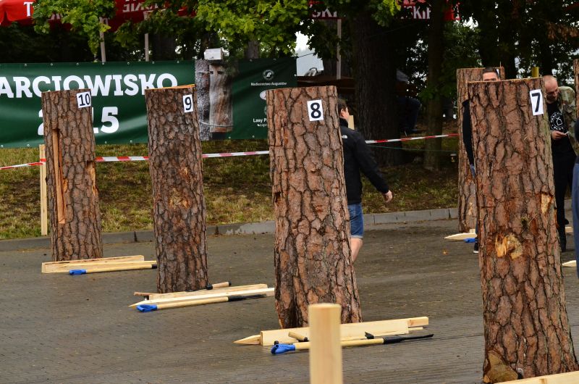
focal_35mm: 135
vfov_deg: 10.1
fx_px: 2167
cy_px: 192
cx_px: 290
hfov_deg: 15.2
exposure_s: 1/500
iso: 1600
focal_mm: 90
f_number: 10
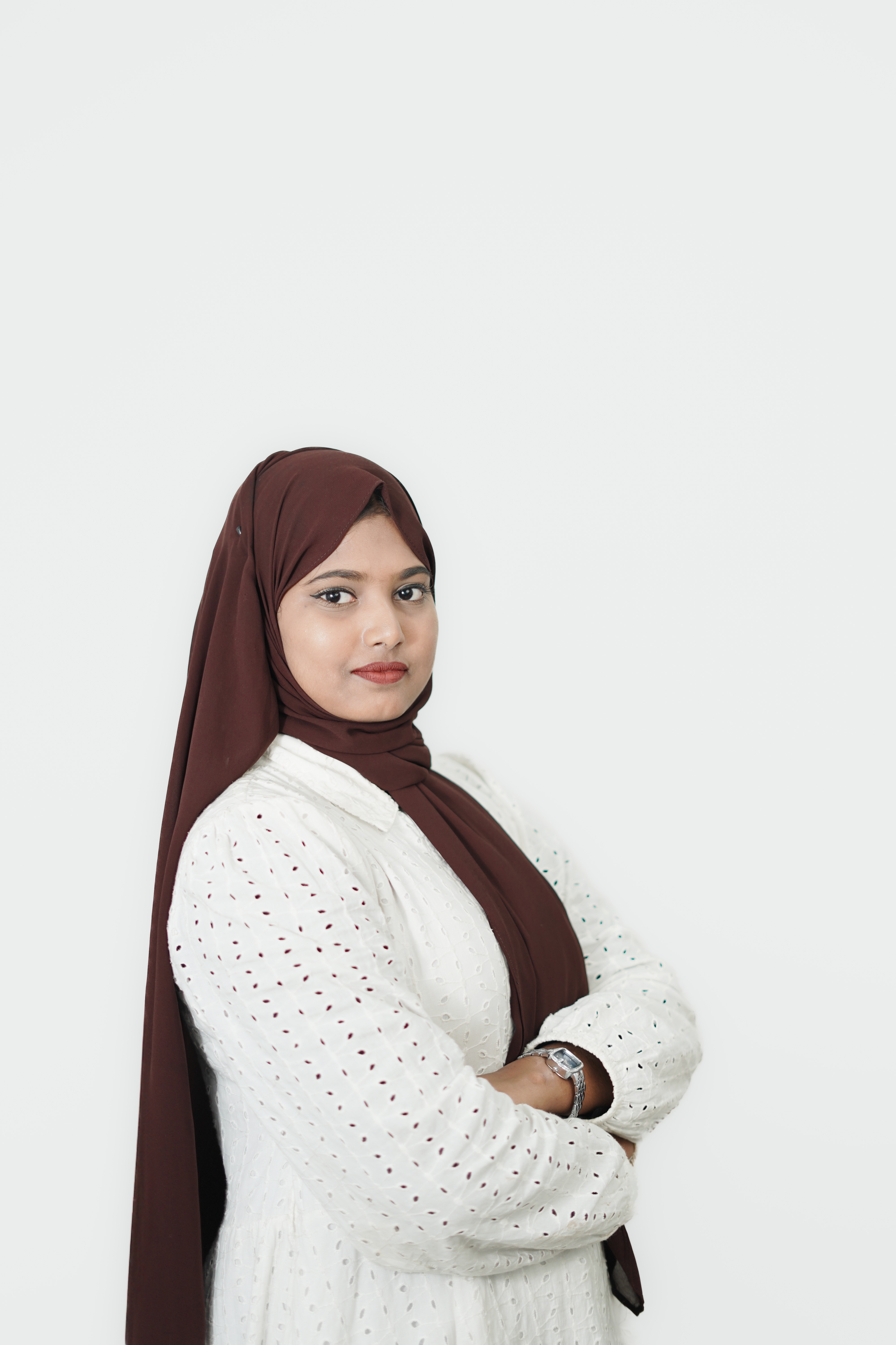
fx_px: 1867
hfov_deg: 27.0
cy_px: 672
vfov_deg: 39.6
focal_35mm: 50
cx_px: 448
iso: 200
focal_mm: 50
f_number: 1.8
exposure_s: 1/250
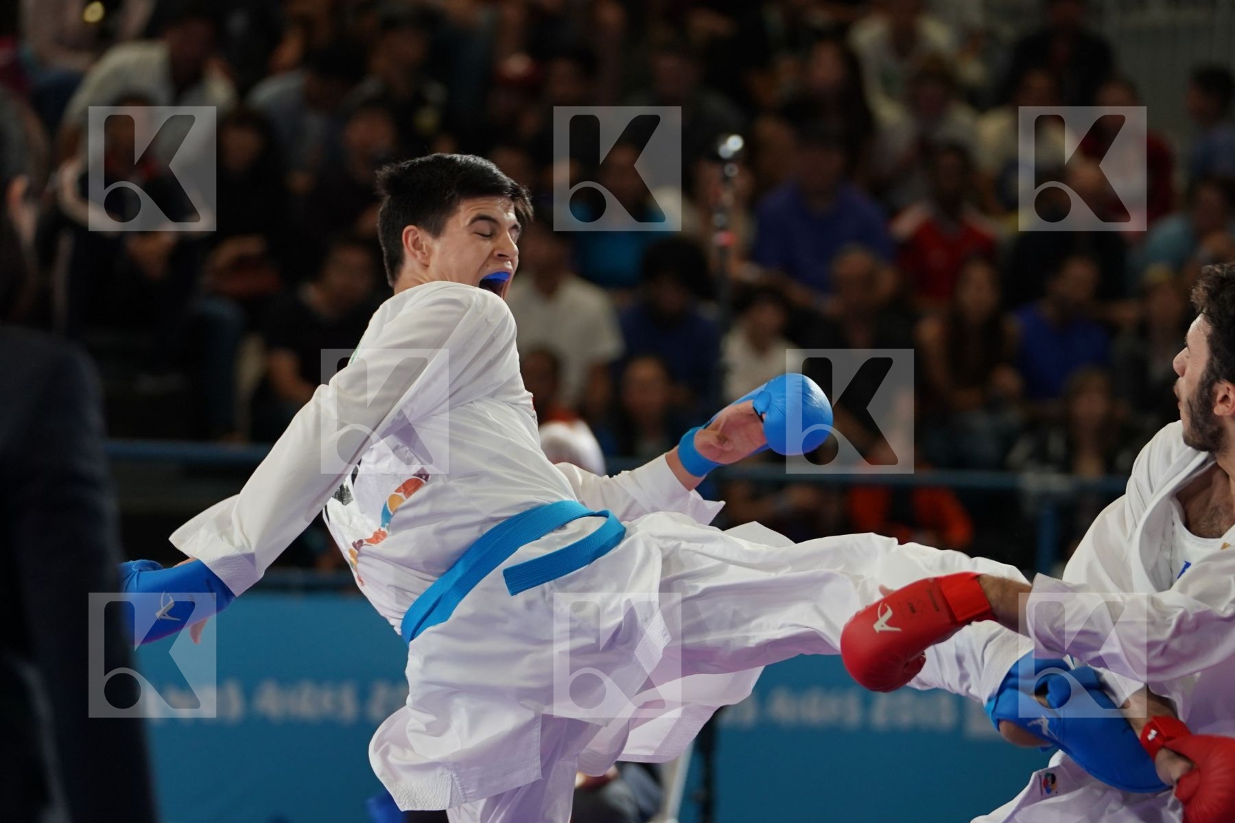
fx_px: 7547
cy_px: 412
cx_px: 618
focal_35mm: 220
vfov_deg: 6.2
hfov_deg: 9.4
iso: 1000
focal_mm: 147
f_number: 2.8
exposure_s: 1/1000
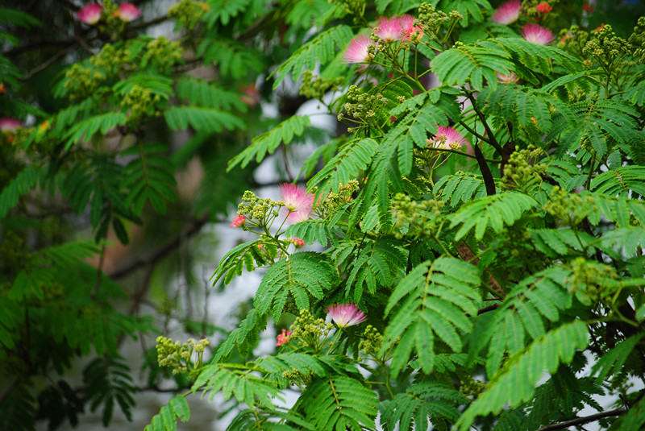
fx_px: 3120
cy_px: 216
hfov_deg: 11.8
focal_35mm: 174
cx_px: 322
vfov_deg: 7.9
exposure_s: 1/100
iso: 100
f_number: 4.8
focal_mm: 116
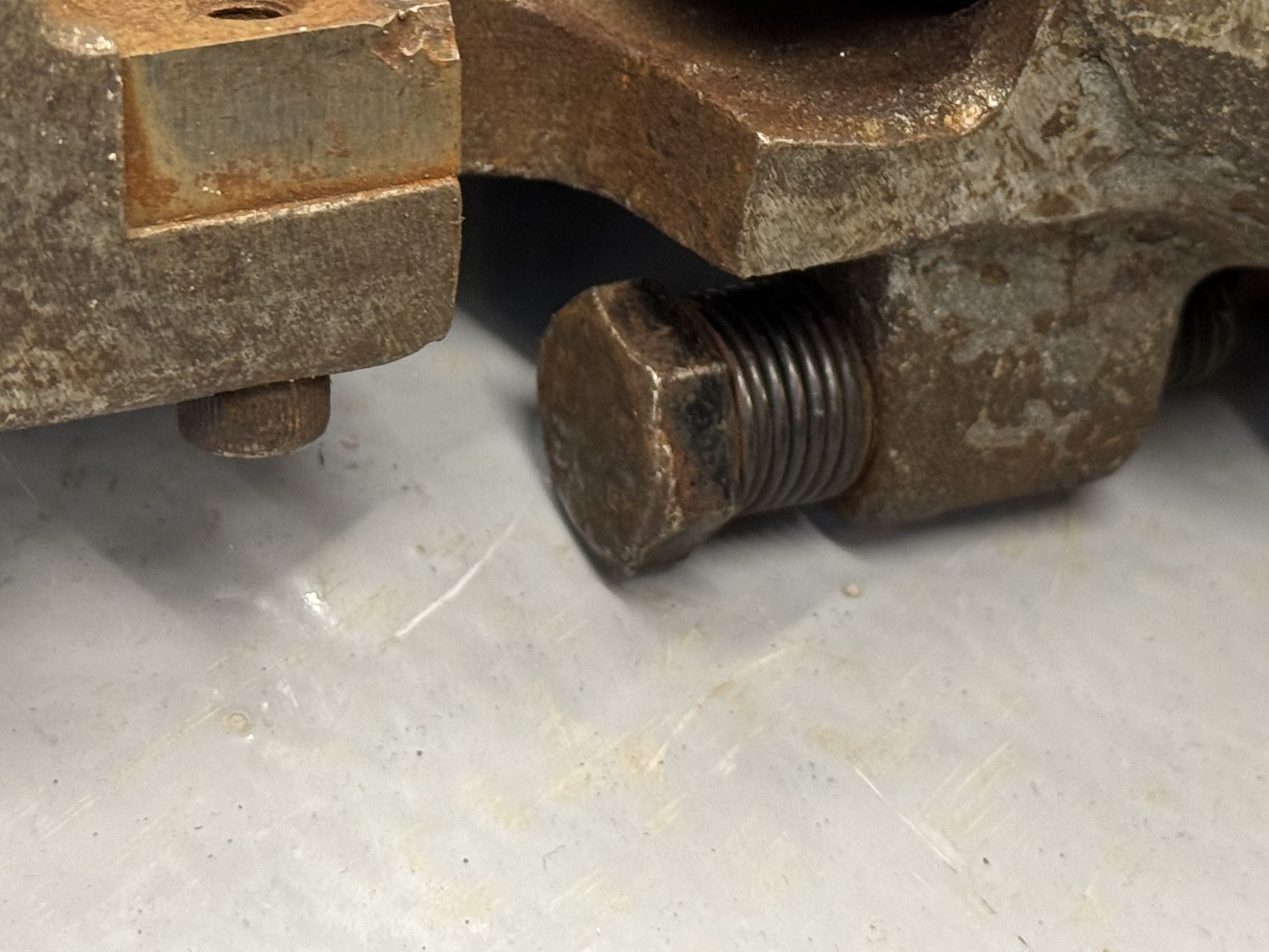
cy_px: 7
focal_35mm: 108
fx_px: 3959
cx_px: 664
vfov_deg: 13.5
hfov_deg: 18.2
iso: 160
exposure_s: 1/50
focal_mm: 6.86
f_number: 1.78
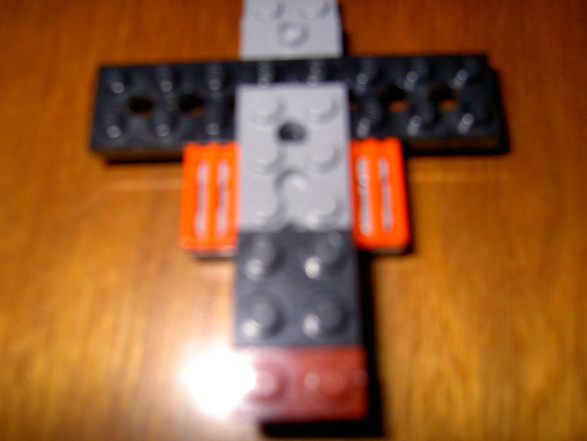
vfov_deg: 41.8
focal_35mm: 34
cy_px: 220
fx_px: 577
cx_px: 294
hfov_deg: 54.0
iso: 100
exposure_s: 1/60
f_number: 2.8
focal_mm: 5.6
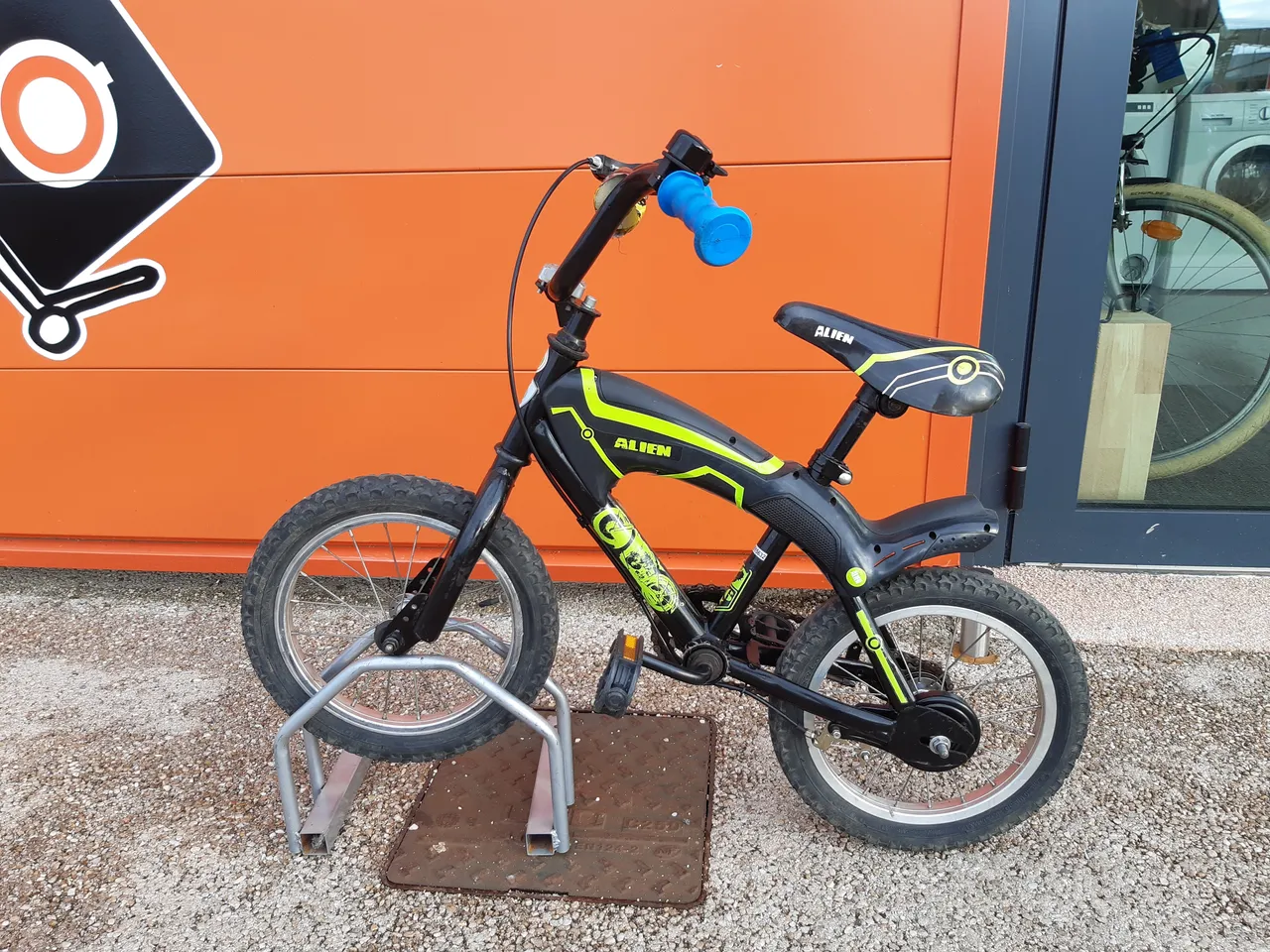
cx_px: 635
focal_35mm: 26
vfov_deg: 53.1
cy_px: 476
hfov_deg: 67.3
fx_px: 954
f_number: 1.7
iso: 40
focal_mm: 3.92
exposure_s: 1/137
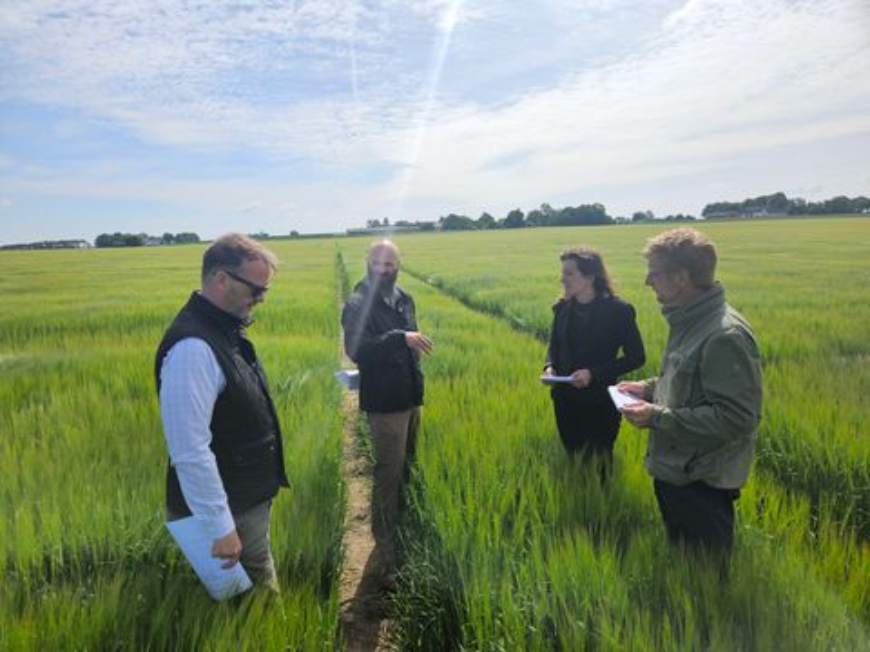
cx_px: 435
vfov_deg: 58.9
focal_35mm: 23
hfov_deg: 73.9
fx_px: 578
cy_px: 326
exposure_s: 1/2265
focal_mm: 5.4
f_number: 1.8
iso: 25
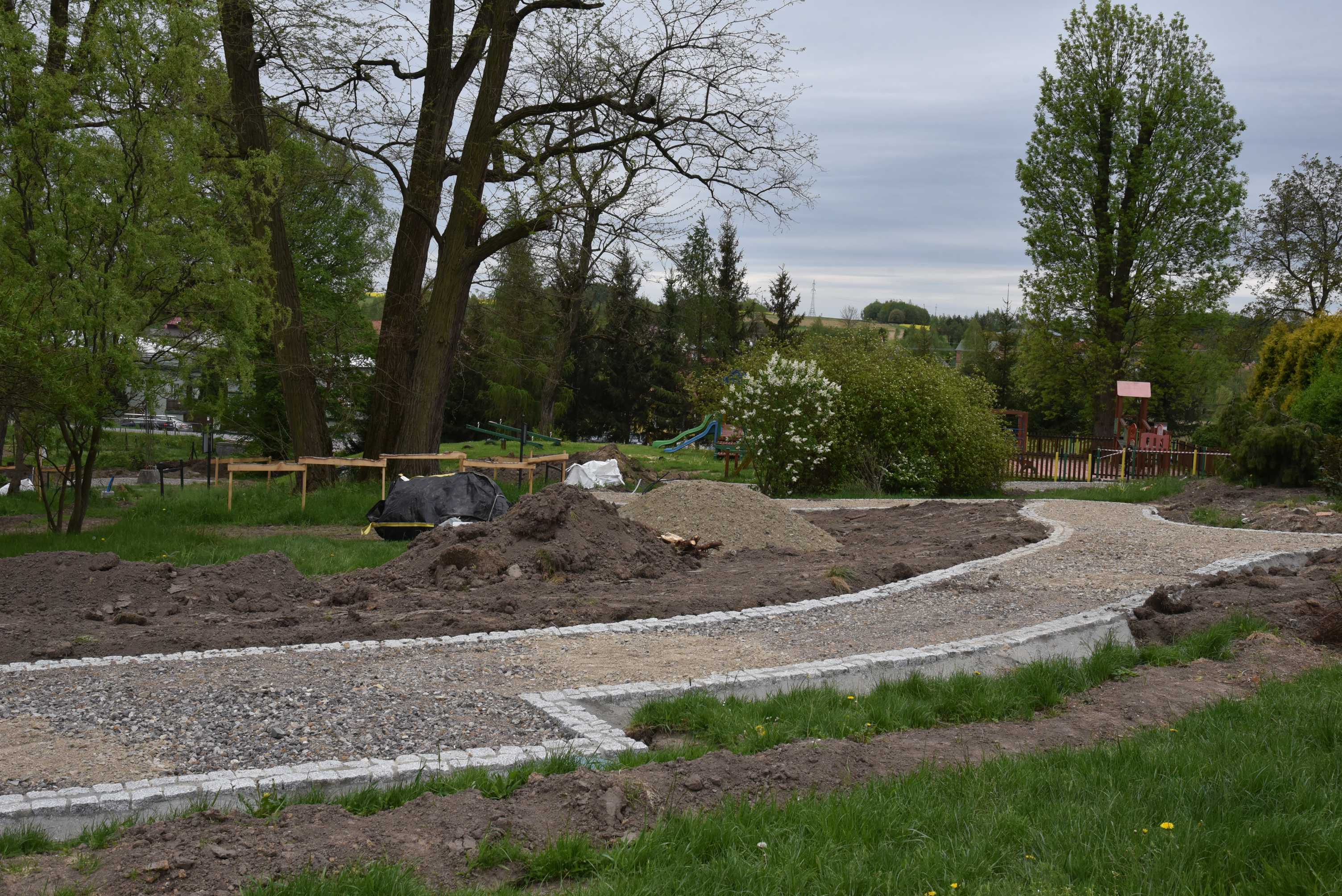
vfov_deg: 35.1
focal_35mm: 38
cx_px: 671
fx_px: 1417
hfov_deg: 50.7
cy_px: 448
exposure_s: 1/640
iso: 1000
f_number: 13
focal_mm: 38
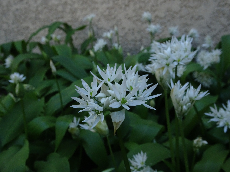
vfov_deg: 41.8
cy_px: 86
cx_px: 115
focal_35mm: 34
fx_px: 226
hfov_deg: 54.0
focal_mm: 5.79
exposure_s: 1/500
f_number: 4
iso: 400
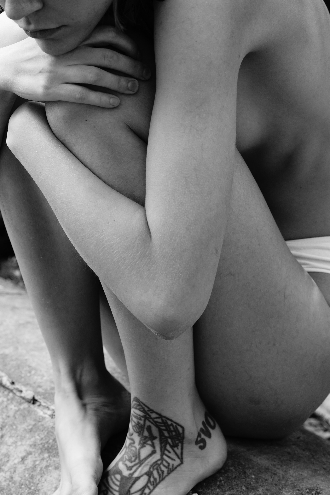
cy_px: 211
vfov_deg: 27.0
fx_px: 1031
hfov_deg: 18.1
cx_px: 116
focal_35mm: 75
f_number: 4.5
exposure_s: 1/200
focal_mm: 50
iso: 800
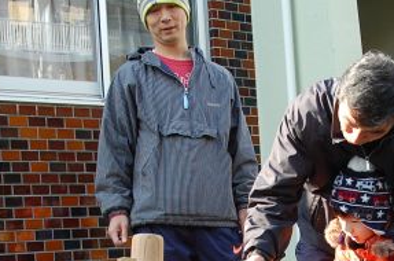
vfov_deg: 19.7
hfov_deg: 30.0
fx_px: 732
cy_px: 246
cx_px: 251
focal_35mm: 67
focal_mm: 20
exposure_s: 1/500
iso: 450
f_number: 3.8
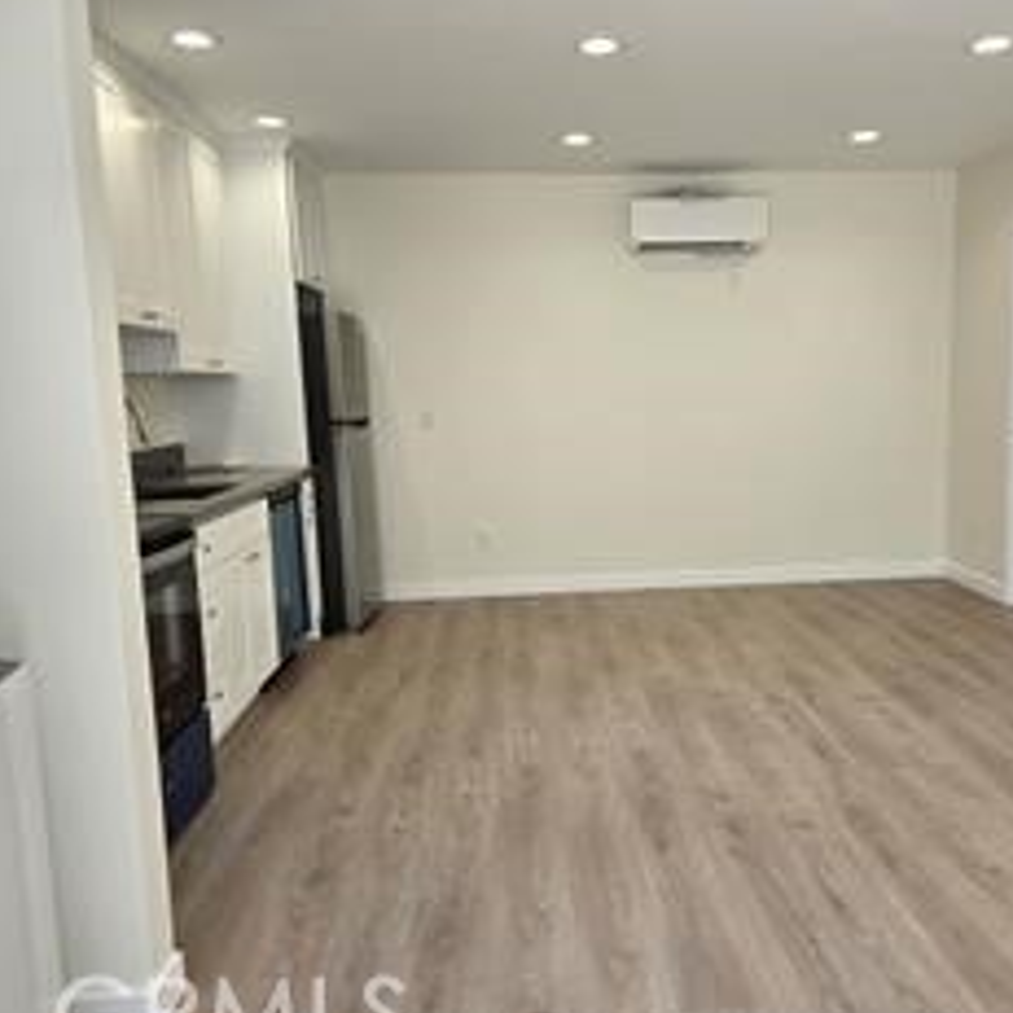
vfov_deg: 54.0
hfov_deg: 53.8
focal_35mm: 30
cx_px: 585
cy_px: 517
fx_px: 993
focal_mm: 5.4
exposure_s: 1/120
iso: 32
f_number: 1.8
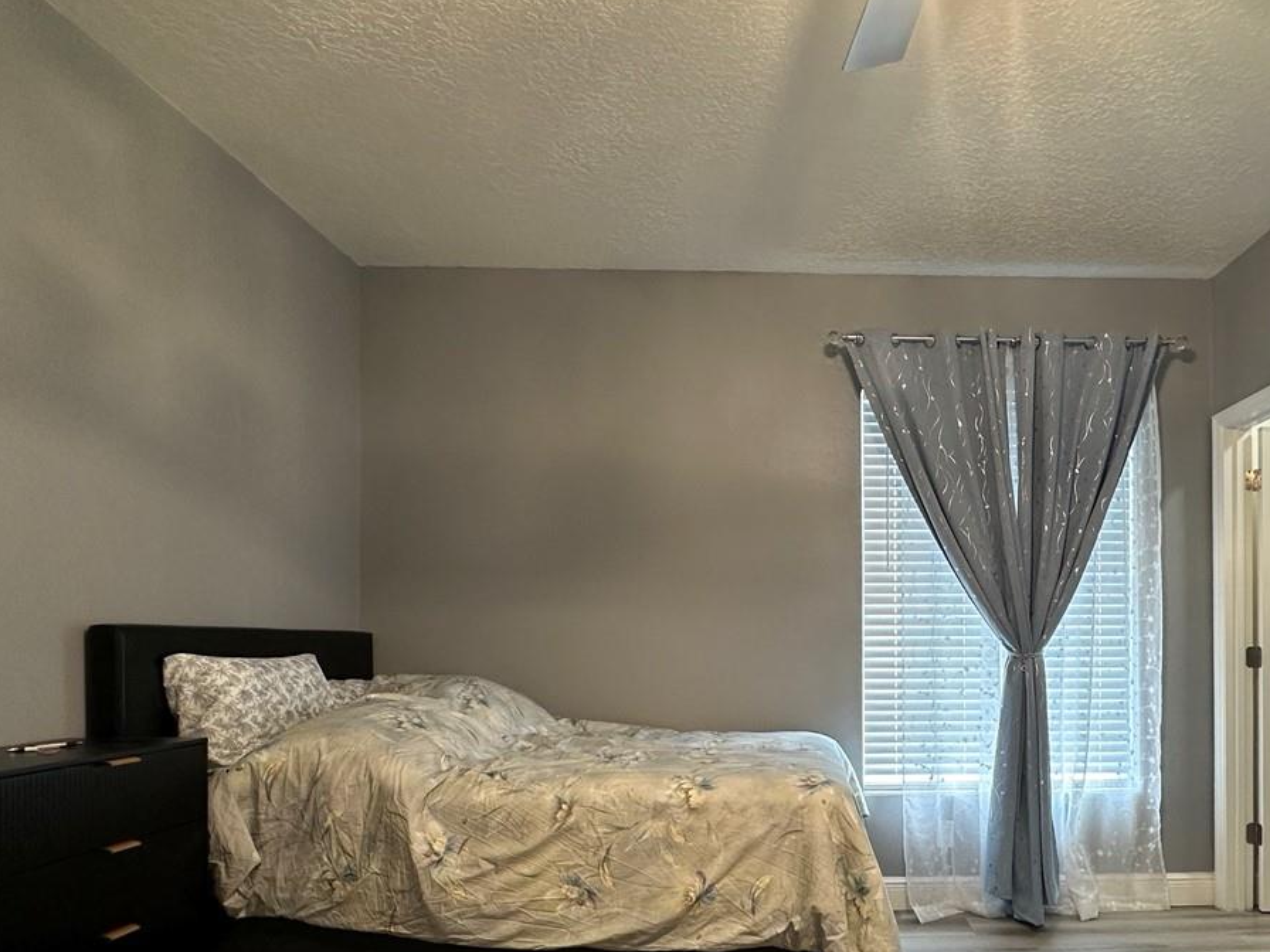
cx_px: 831
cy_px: 639
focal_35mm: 25
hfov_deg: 67.8
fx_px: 917
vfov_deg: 53.7
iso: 200
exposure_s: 1/60
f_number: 2.2
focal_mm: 2.22
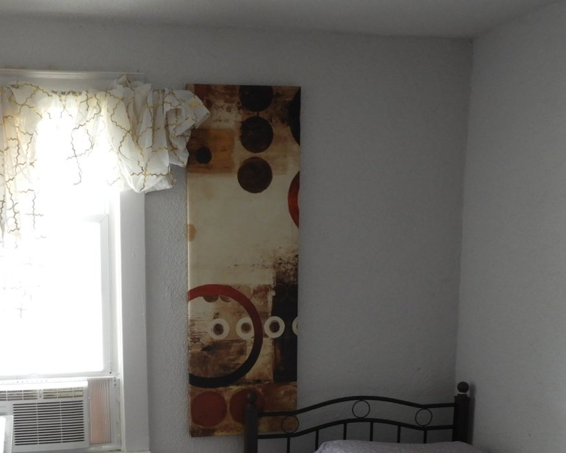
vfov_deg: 34.9
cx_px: 171
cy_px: 341
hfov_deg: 43.0
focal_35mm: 42
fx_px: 703
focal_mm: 4.3
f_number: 3.3
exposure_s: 1/30
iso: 180
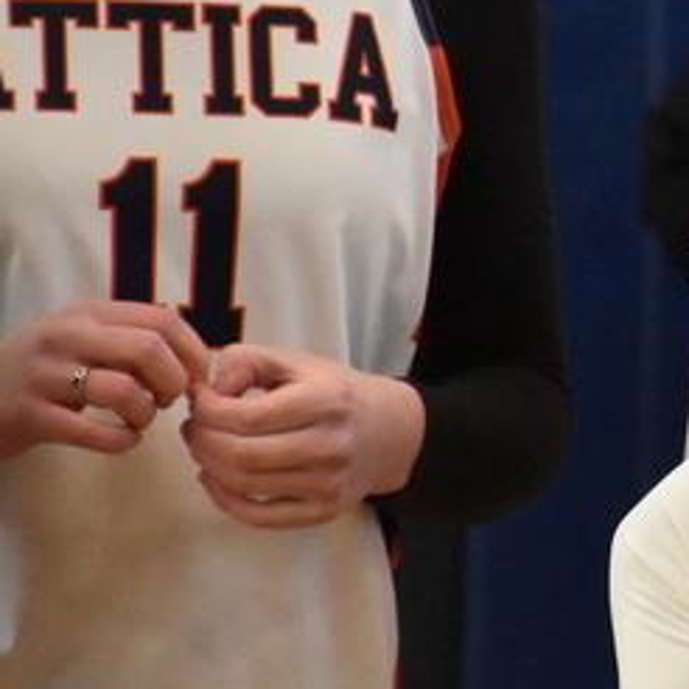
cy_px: -133
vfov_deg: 2.9
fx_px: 13399
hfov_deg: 2.9
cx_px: 1389
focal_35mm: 595
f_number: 5.6
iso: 6400
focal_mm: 112
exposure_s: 1/500
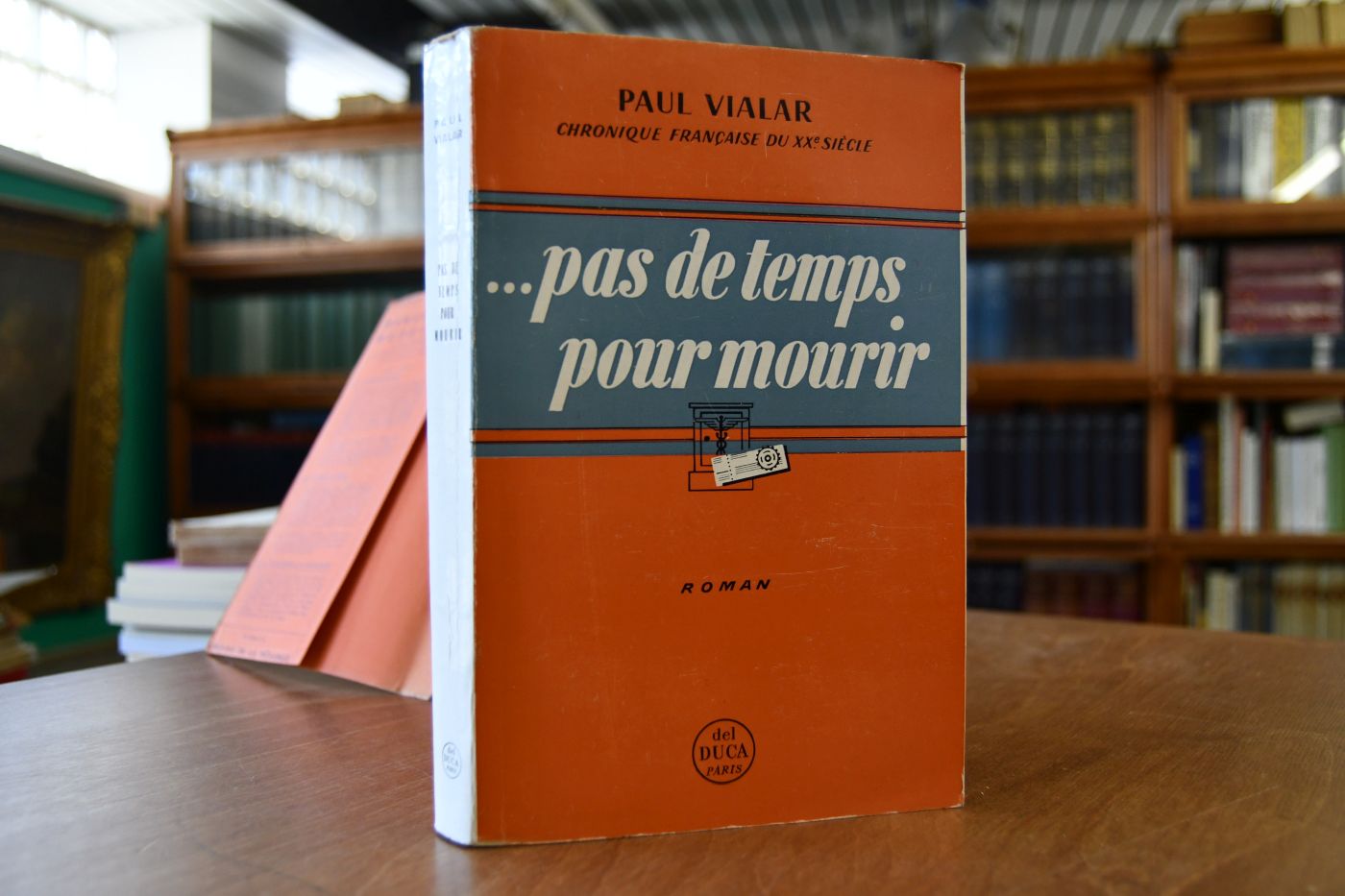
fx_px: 1121
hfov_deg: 61.9
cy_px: 448
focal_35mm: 30
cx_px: 672
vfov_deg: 43.6
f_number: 3.5
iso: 800
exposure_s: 1/200
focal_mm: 20
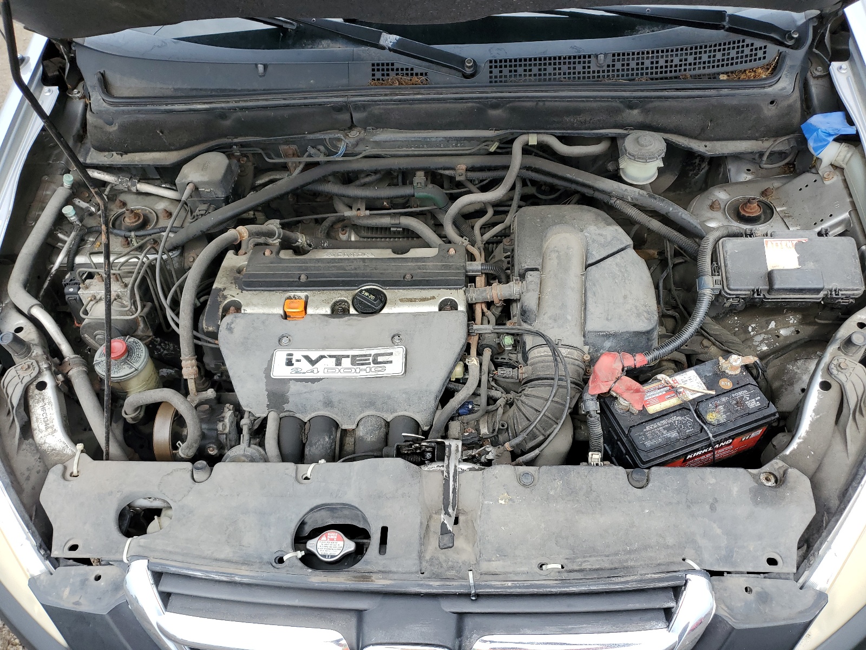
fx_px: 650
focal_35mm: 26
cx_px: 433
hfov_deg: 67.3
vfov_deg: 53.1
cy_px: 325
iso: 50
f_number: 1.5
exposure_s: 1/909
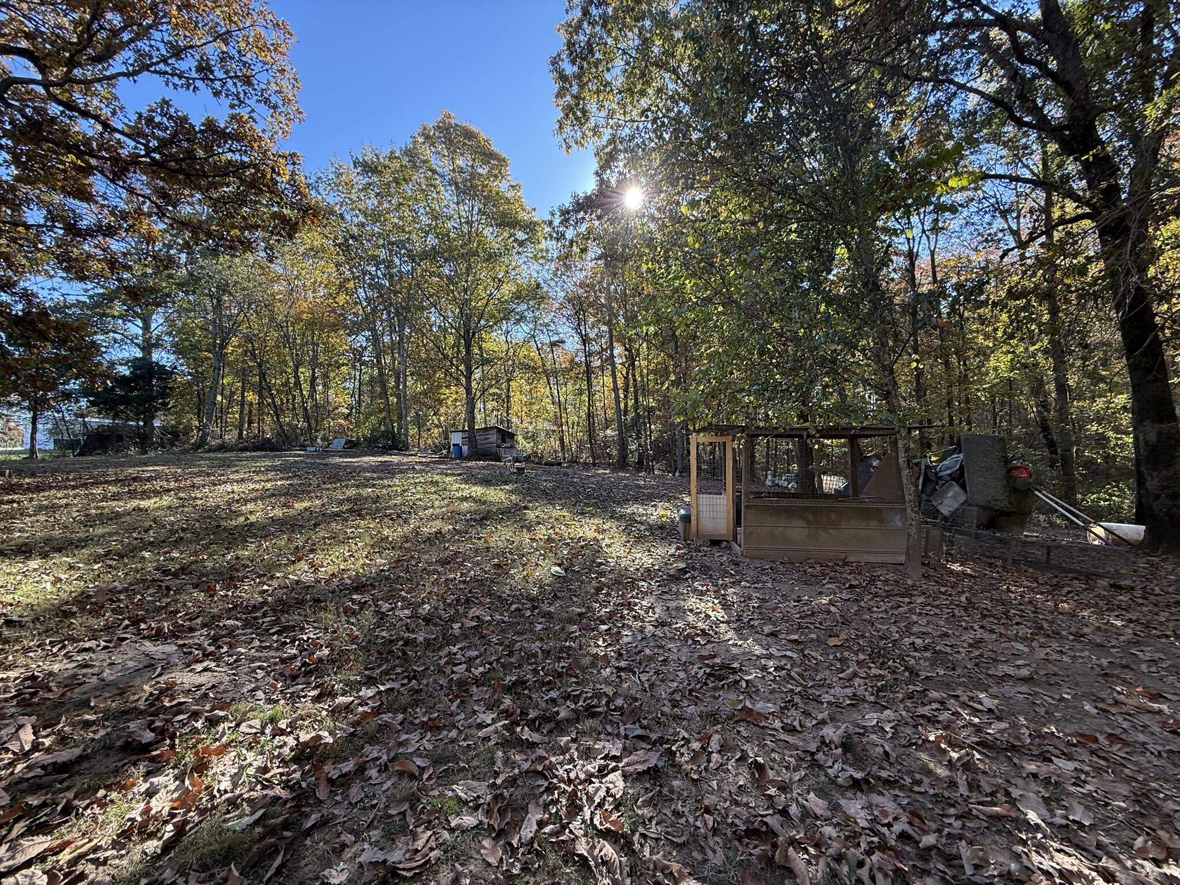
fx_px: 477
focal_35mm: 14
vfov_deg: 85.7
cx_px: 590
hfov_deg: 102.1
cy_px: 442
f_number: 2.2
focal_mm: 2.22
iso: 64
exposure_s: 1/196
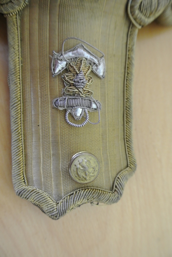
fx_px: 207
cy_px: 128
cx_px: 86
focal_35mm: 29
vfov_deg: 63.6
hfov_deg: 45.1
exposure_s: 1/50
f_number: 3.5
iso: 800
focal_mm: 11
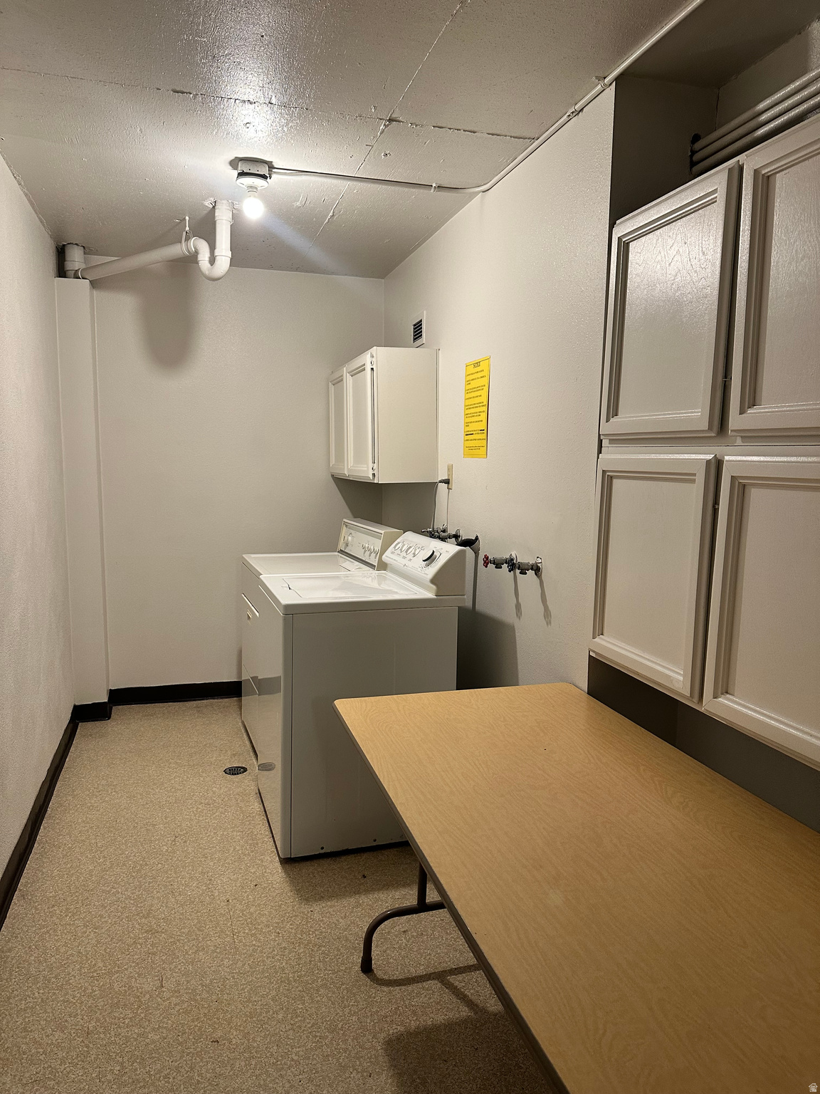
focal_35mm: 24
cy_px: 547
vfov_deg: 71.6
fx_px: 758
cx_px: 410
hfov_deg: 56.8
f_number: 1.78
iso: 200
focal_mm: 6.86
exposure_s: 1/60
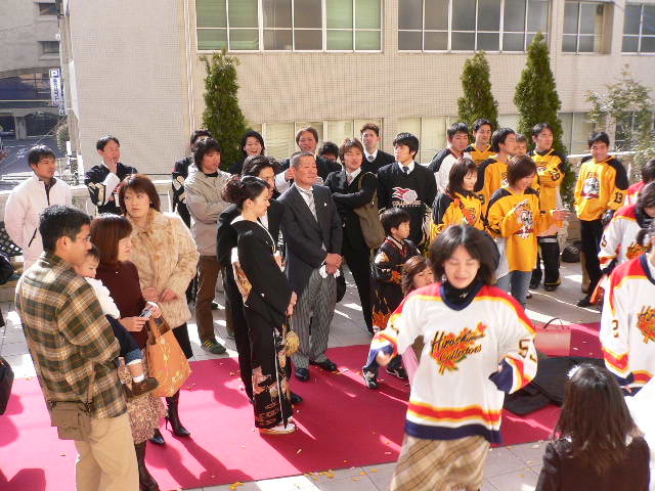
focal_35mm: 35
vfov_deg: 40.7
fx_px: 662
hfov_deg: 52.6
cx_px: 328
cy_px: 246
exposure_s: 1/100
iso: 80
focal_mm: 5.8
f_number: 5.6
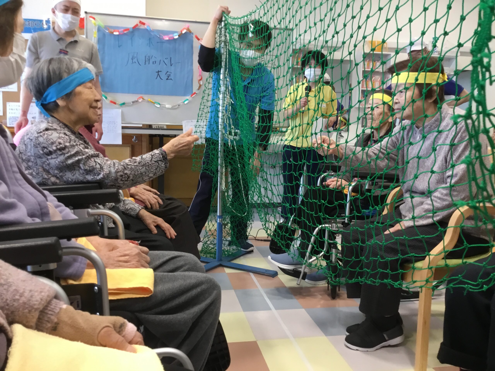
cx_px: 248
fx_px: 443
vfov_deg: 45.4
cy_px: 186
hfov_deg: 58.4
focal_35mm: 31
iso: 64
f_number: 2.4
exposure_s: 1/30
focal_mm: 3.3
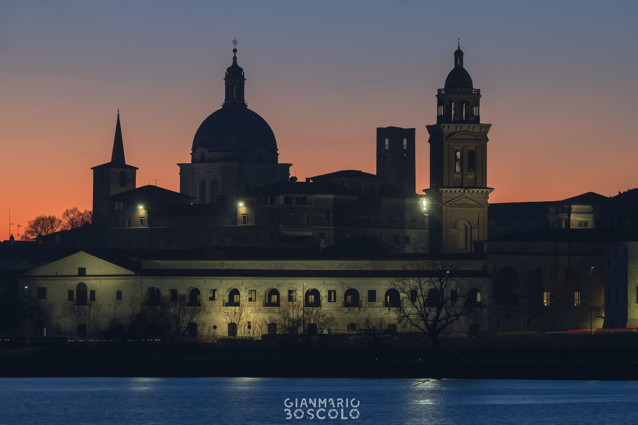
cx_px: 319
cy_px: 212
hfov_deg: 8.6
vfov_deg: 5.7
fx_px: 4251
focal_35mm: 240
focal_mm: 240
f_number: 11
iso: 100
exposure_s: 15
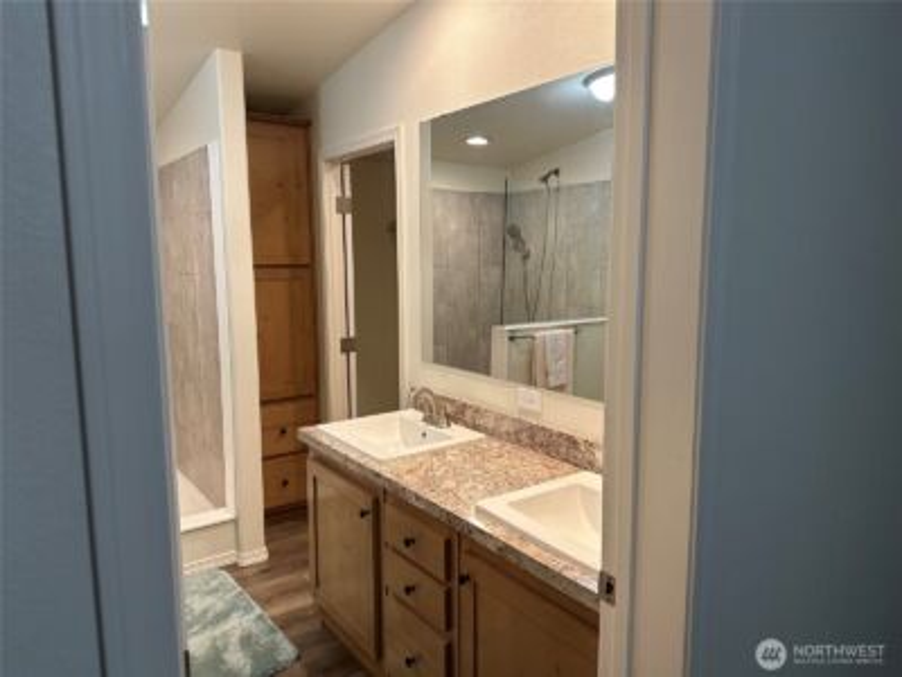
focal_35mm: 24
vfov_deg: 56.8
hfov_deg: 71.6
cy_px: 338
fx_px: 625
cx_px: 451
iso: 200
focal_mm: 6.86
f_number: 1.78
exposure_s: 1/120
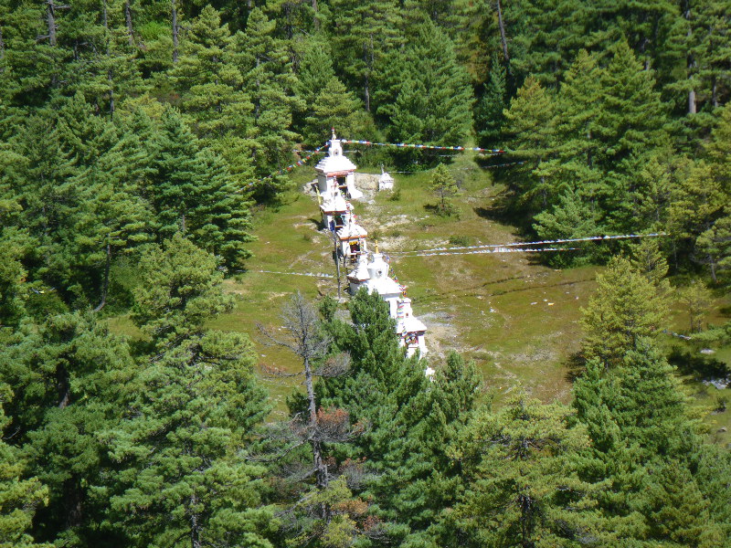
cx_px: 366
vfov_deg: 10.6
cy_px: 274
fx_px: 2956
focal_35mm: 140
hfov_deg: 14.1
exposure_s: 1/250
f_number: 5.5
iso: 64
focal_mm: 25
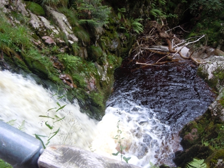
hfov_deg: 60.0
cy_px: 84
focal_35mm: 30
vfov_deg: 46.8
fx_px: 194
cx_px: 112
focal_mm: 5.4
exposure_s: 1/60
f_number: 3.5
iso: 160
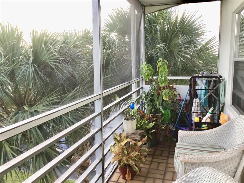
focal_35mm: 31
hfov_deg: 58.4
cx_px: 122
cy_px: 92
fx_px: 219
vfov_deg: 45.4
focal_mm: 3.3
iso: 40
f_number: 2.4
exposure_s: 1/120
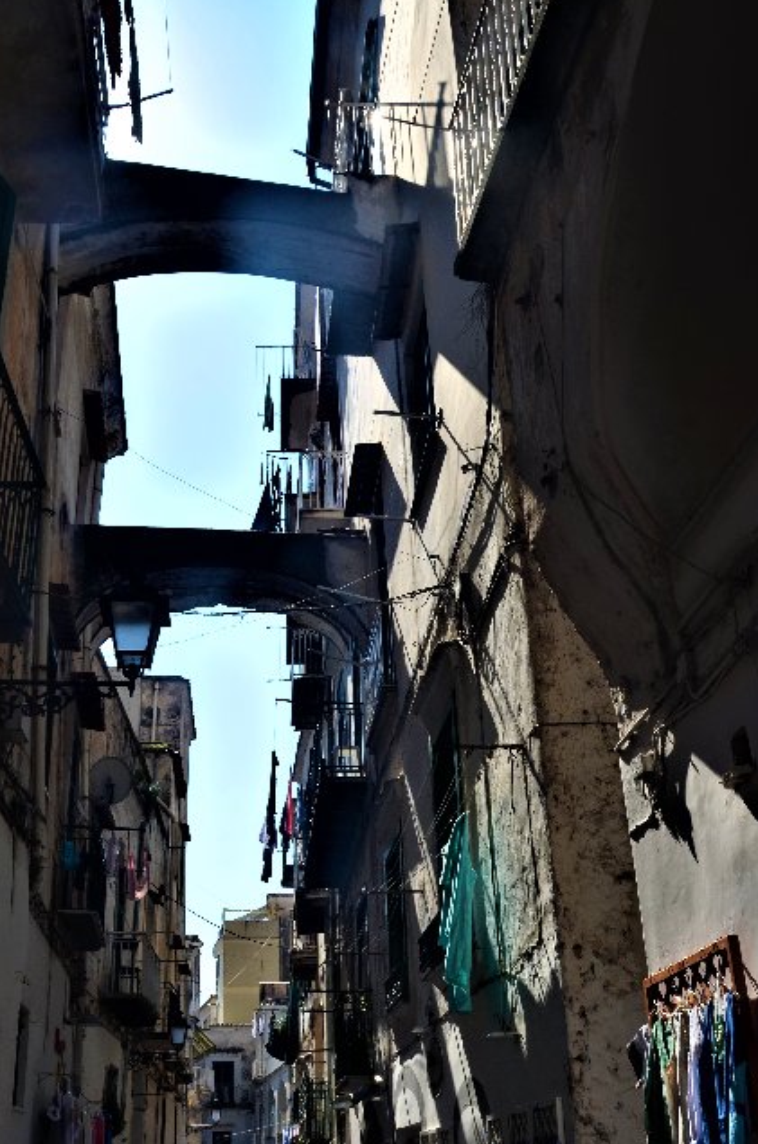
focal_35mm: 34
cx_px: 290
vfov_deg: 55.6
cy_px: 668
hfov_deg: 38.5
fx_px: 1078
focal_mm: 18
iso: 180
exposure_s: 1/125
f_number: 11
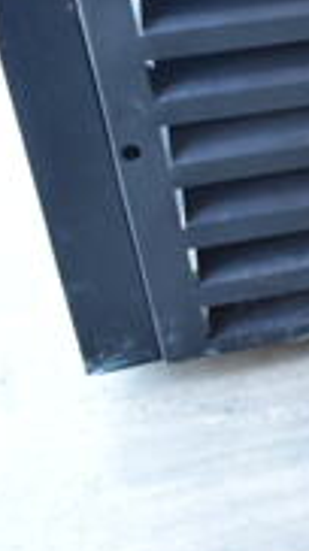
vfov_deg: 21.7
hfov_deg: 10.1
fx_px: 1388
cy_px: 0
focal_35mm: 95
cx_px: 857
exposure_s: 1/30
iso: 900
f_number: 3.5
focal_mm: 18
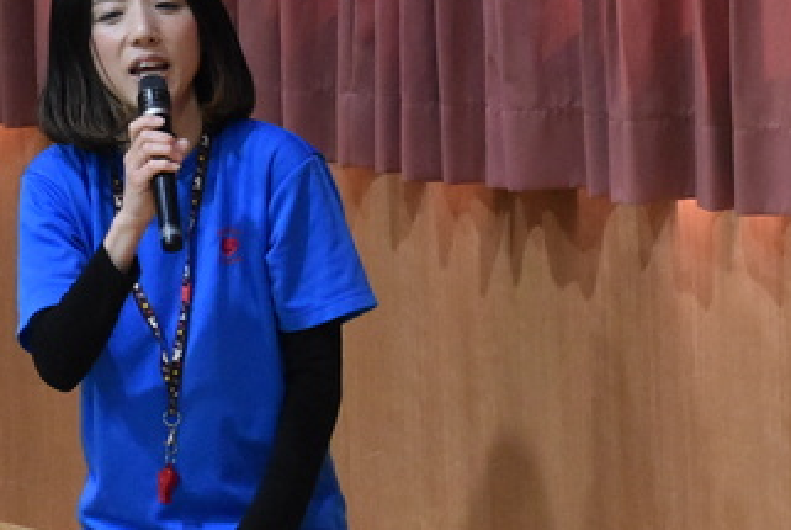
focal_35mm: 373
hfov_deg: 5.5
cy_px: 747
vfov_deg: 3.7
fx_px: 8207
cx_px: 314
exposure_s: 1/200
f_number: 4.8
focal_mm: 80
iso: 4000
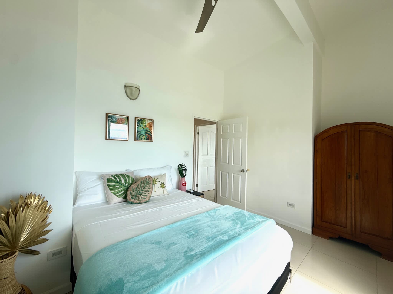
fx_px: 159
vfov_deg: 85.7
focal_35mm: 14
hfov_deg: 102.1
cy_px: 147
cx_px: 196
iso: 50
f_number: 2.2
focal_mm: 2.2
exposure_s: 1/257
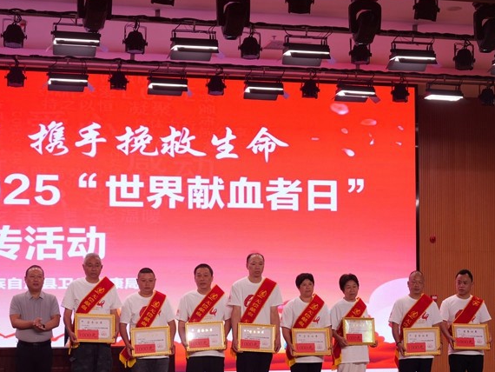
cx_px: 307
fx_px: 1245
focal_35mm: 87
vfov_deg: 16.9
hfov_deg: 22.4
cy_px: 250
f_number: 3.7
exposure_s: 1/80
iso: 500
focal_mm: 31
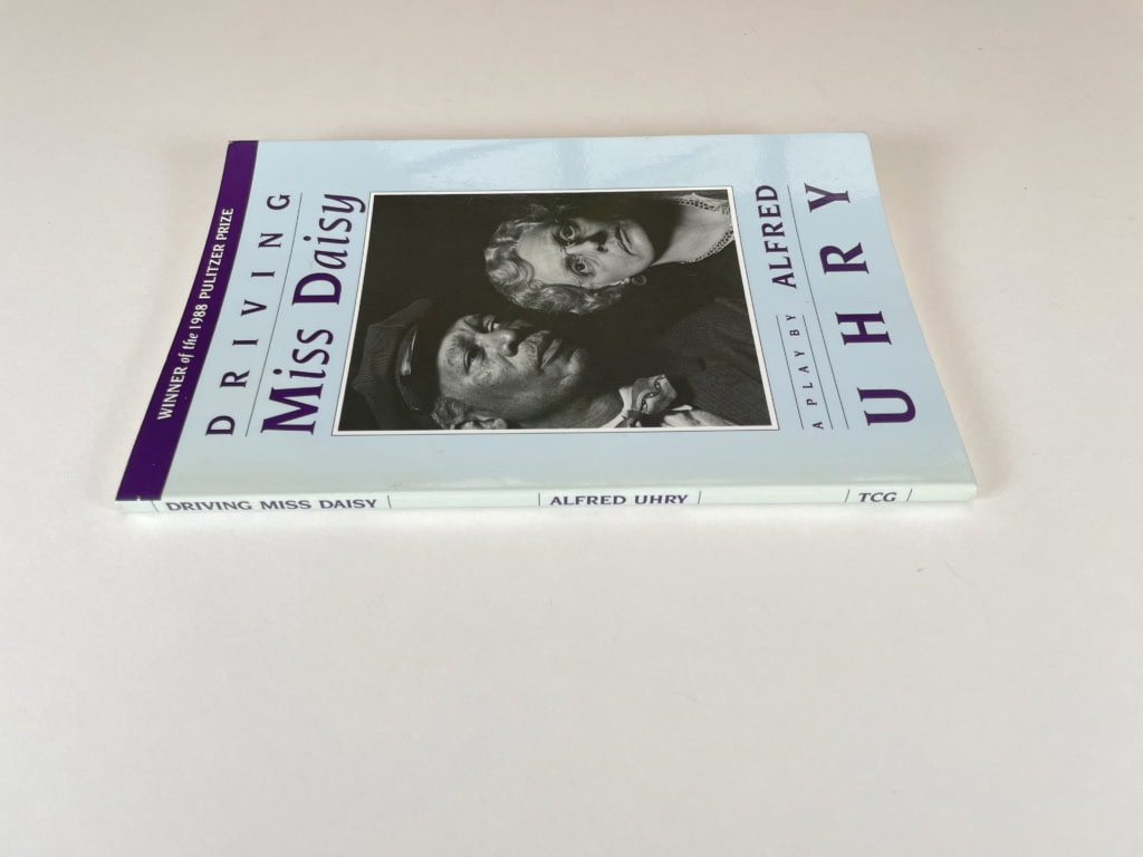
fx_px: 859
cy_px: 428
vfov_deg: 53.1
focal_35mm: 26
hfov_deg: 67.3
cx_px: 572
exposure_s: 1/121
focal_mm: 4.2
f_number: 1.6
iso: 50
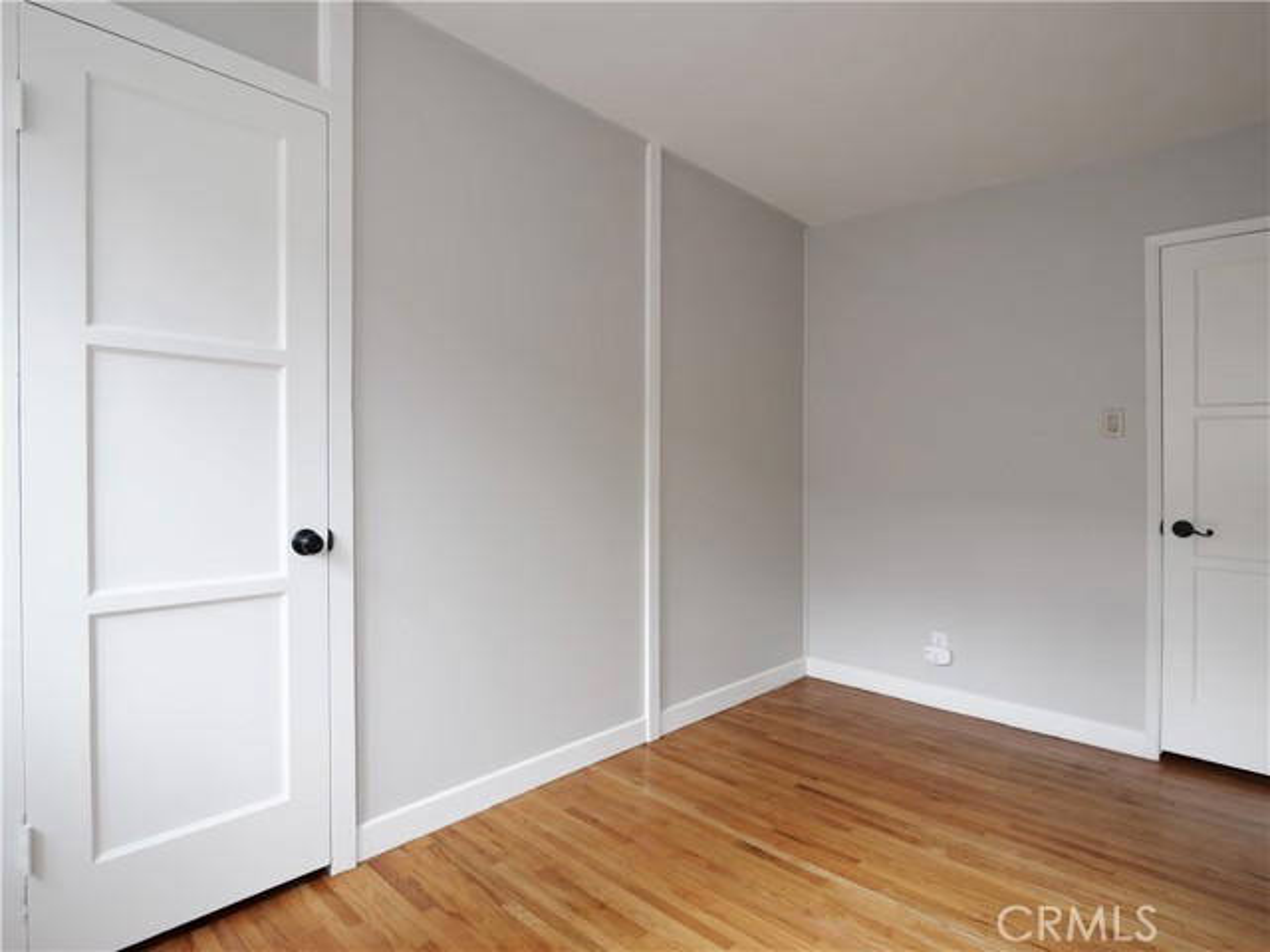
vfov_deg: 71.6
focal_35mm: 18
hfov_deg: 87.8
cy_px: 476
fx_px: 660
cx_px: 635
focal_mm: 9
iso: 2500
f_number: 8
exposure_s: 1/200
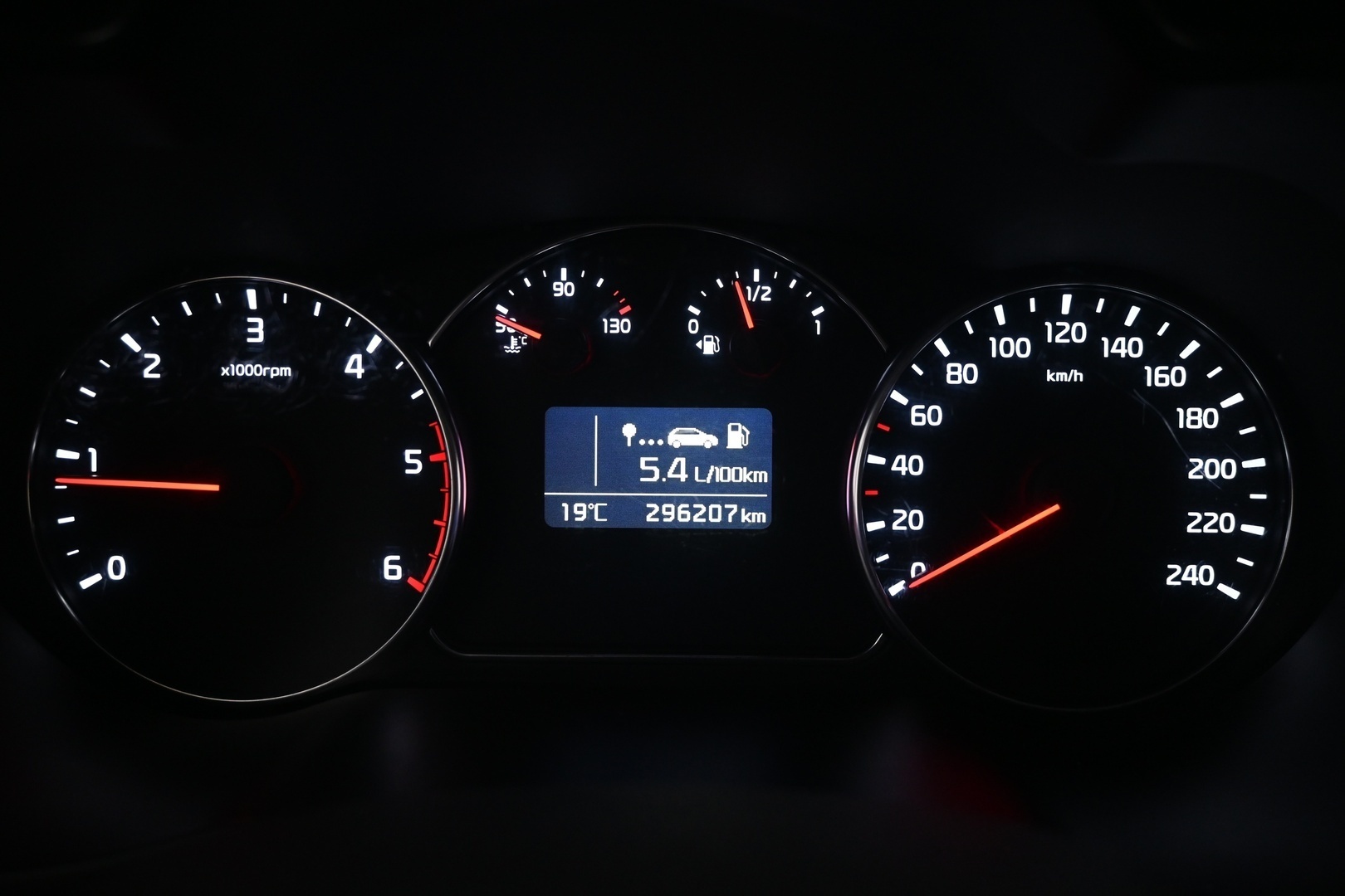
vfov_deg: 43.6
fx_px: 1121
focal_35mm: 30
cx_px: 672
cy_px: 448
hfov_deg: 61.9
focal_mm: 20
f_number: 3.8
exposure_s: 1/30
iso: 1250
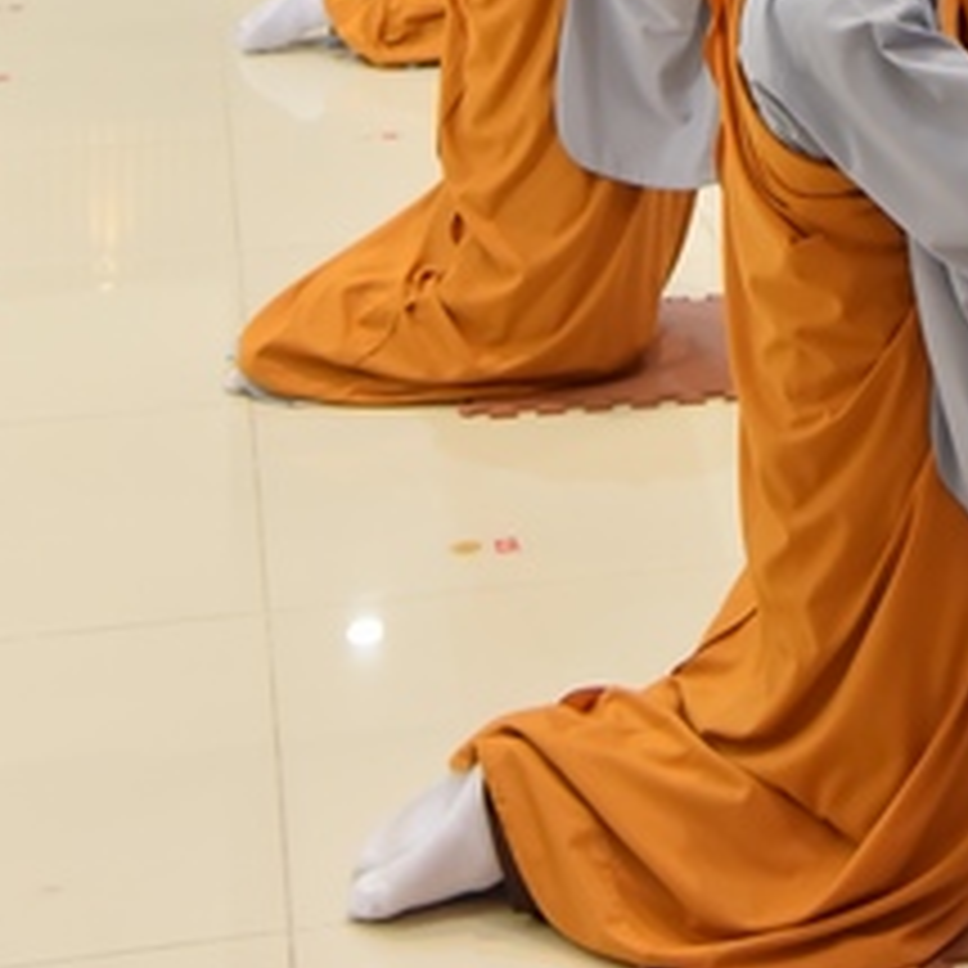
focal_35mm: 103
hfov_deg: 16.7
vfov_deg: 15.7
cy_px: -446
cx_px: 869
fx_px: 3259
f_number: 4.5
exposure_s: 1/125
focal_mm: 40
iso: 1250
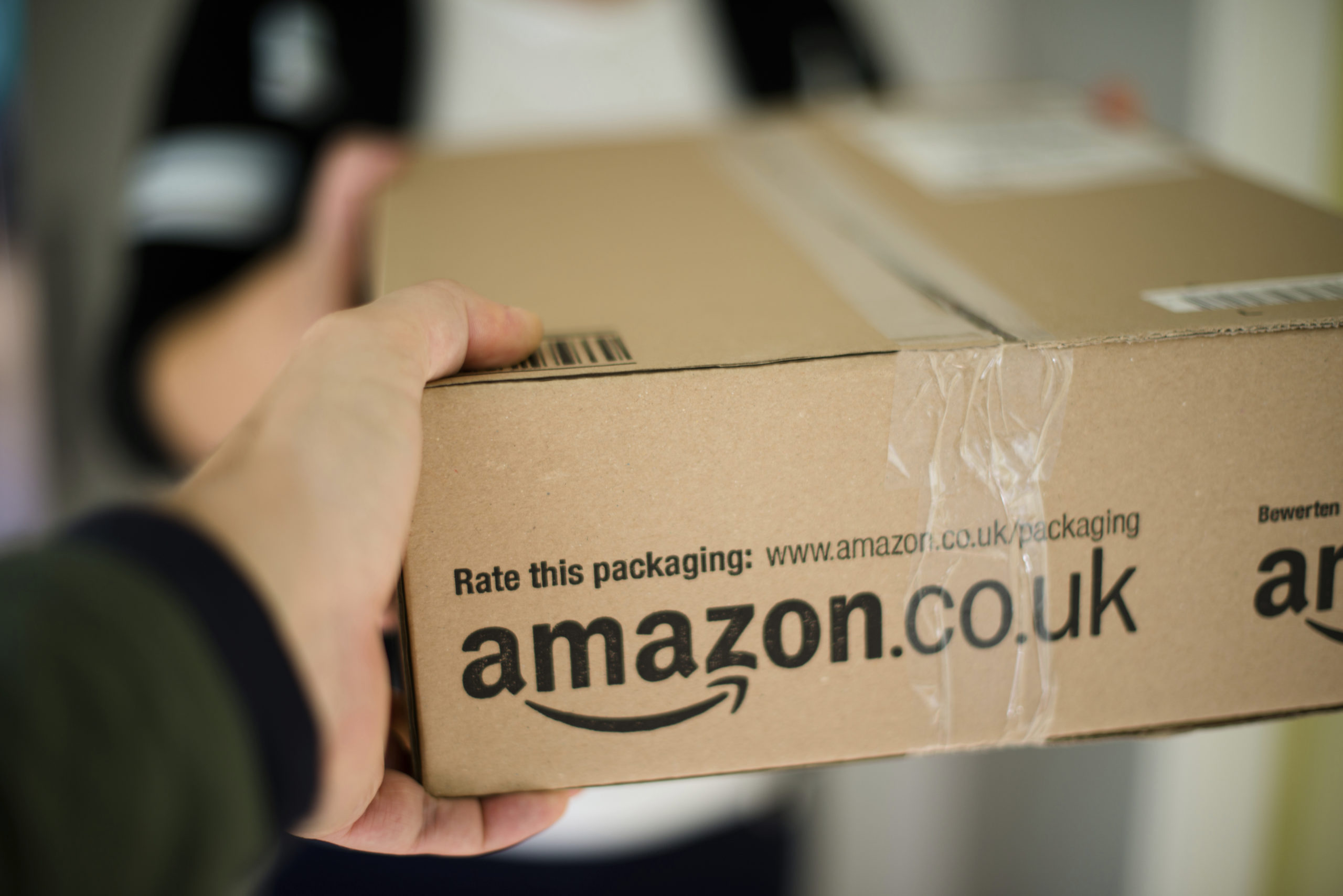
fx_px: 1866
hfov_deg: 39.6
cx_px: 672
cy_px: 448
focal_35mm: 50
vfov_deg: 27.0
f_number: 1.4
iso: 100
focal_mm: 50
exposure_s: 1/40
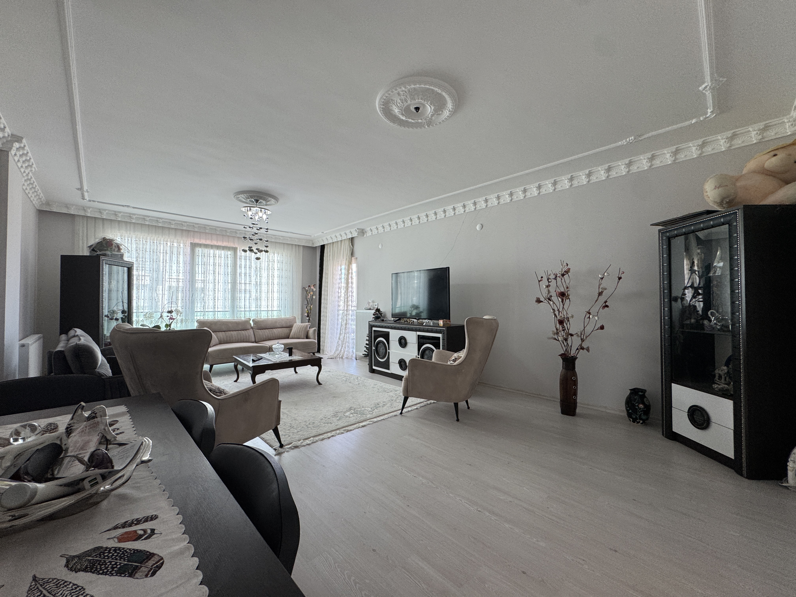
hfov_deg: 102.1
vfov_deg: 85.7
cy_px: 298
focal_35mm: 14
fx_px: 322
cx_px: 398
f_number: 2.2
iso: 125
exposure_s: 1/100
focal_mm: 2.22
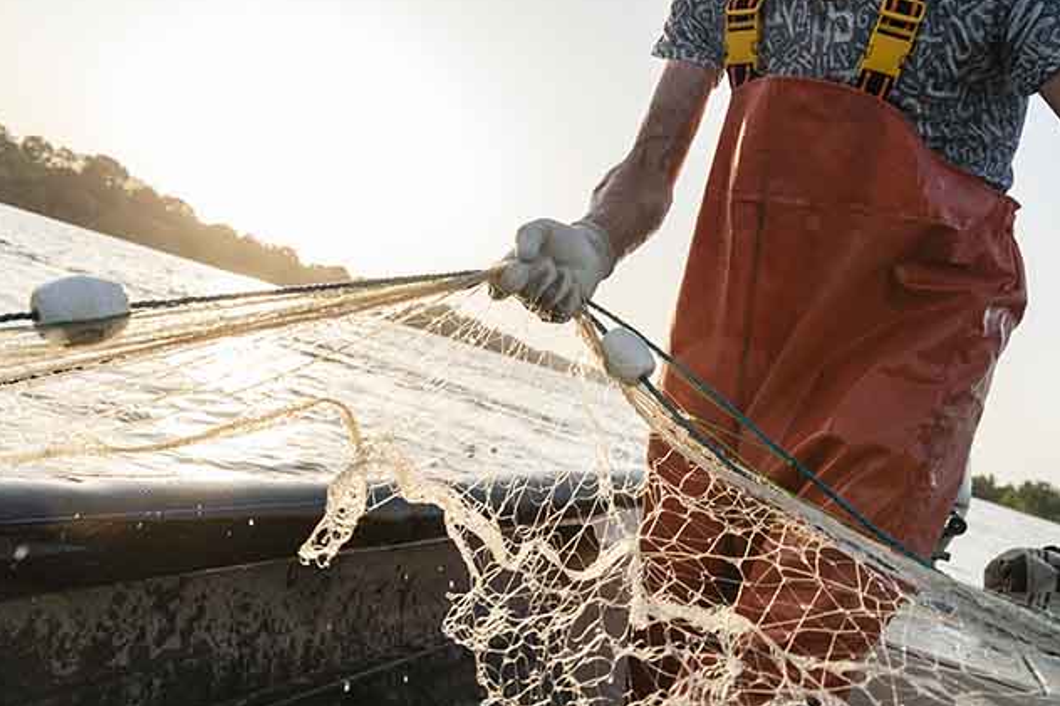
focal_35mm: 31
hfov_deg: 60.3
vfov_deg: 42.3
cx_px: 552
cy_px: 352
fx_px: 912
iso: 400
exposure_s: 1/640
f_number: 7.1
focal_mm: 28
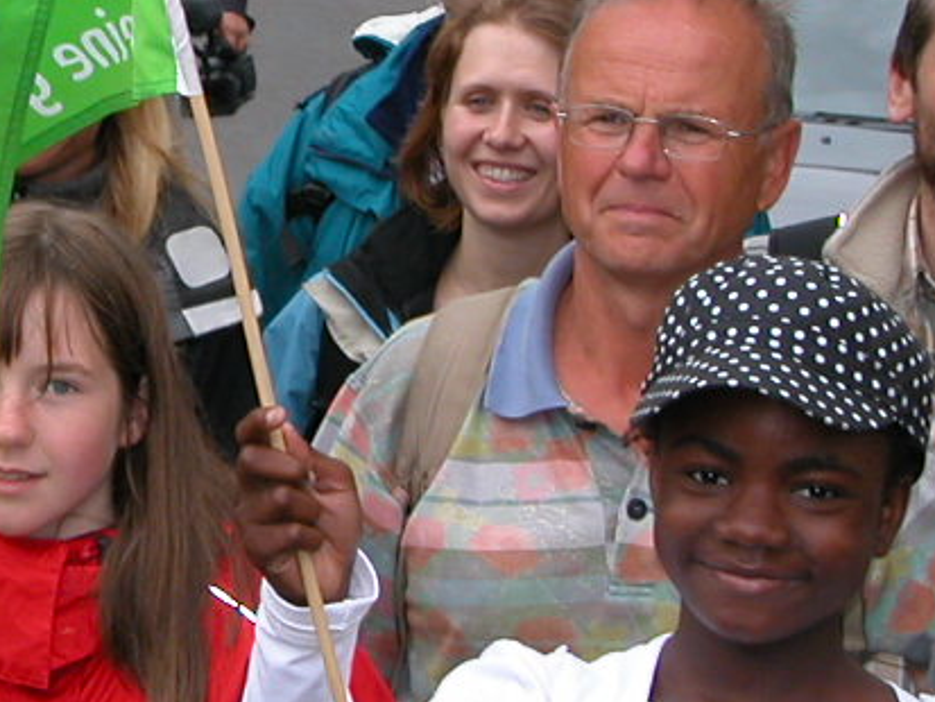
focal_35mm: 240
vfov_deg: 6.2
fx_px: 6484
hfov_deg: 8.2
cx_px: -43
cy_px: 254
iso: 100
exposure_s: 1/161
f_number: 4
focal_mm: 15.7
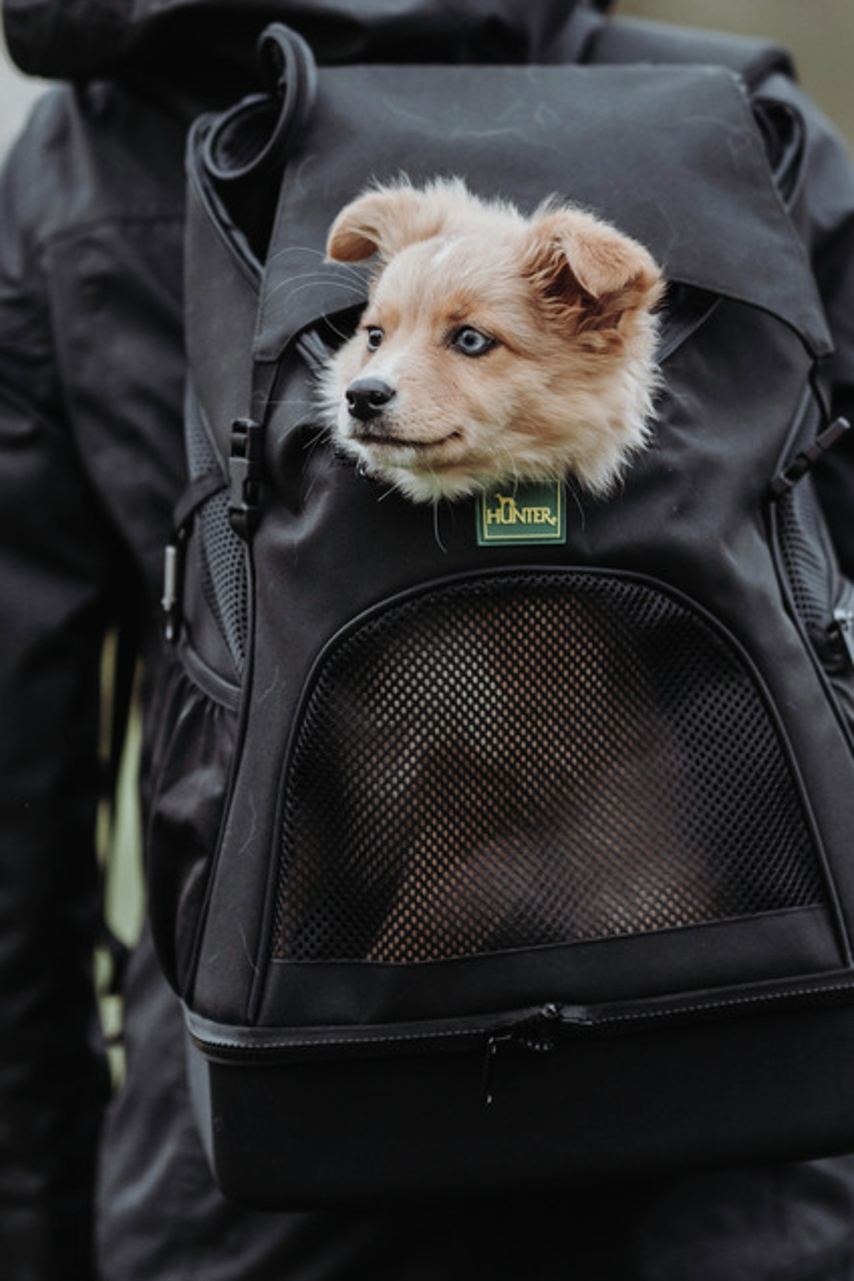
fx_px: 6084
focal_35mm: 171
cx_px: 484
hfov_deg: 8.0
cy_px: 310
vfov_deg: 12.0
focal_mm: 85
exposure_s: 1/500
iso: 500
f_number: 1.8
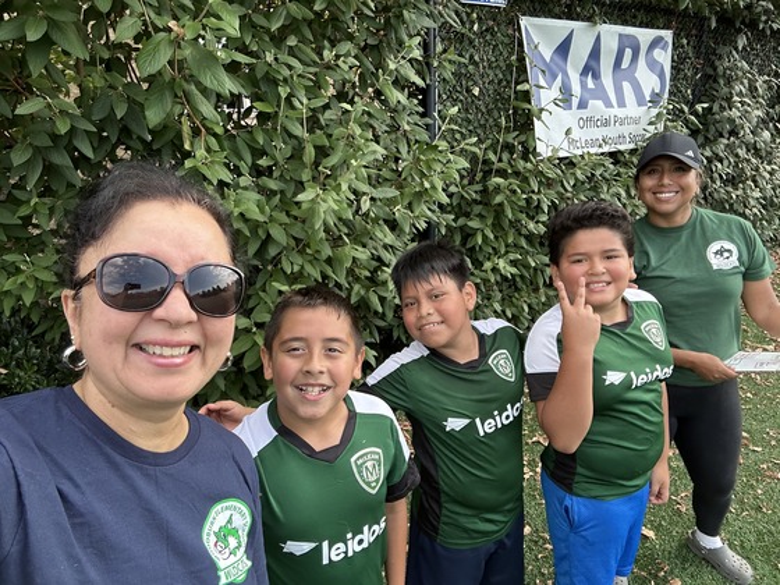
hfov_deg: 73.9
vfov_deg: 58.9
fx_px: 518
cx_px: 390
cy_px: 292
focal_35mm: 23
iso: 25
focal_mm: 2.69
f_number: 1.9
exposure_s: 1/316
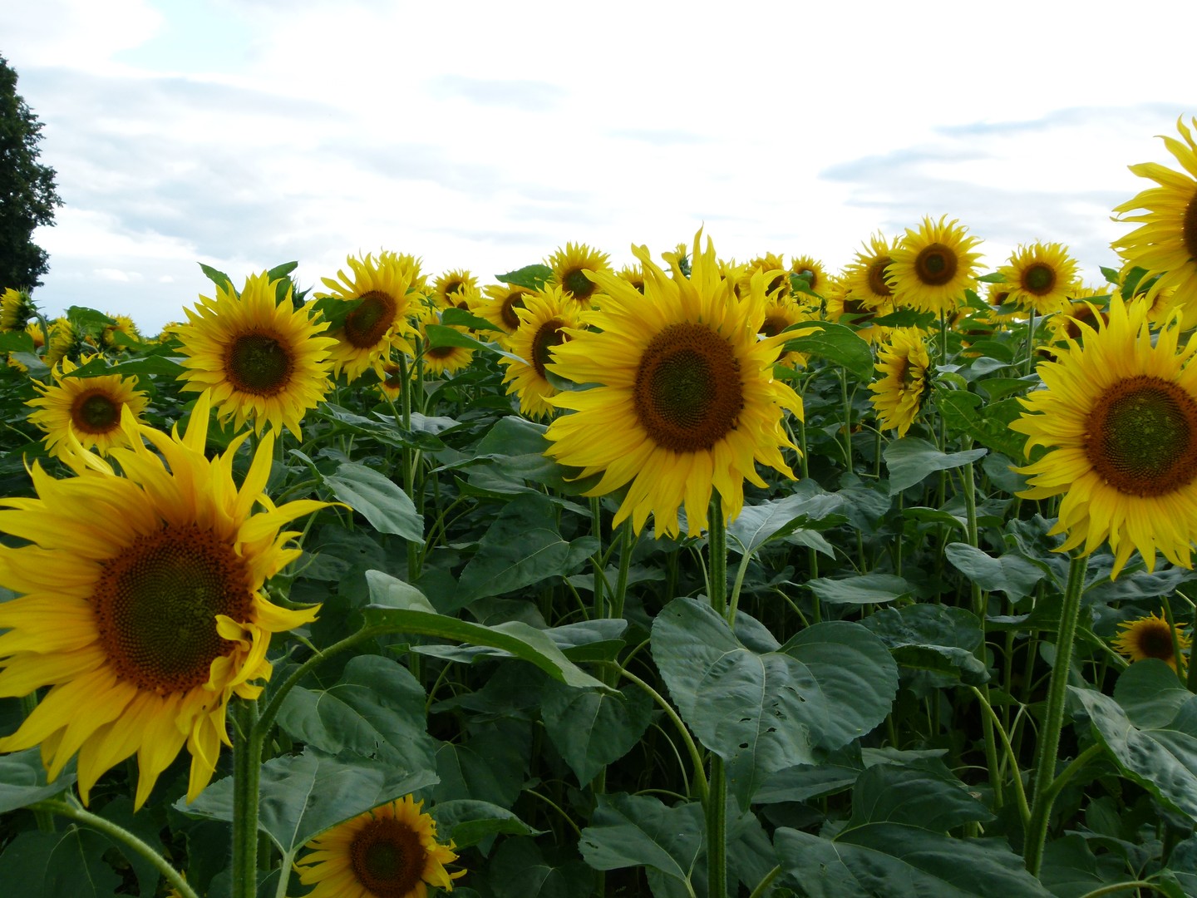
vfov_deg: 40.7
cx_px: 598
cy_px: 449
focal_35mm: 35
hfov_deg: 52.6
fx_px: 1210
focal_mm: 6.3
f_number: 4
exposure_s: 1/200
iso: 100
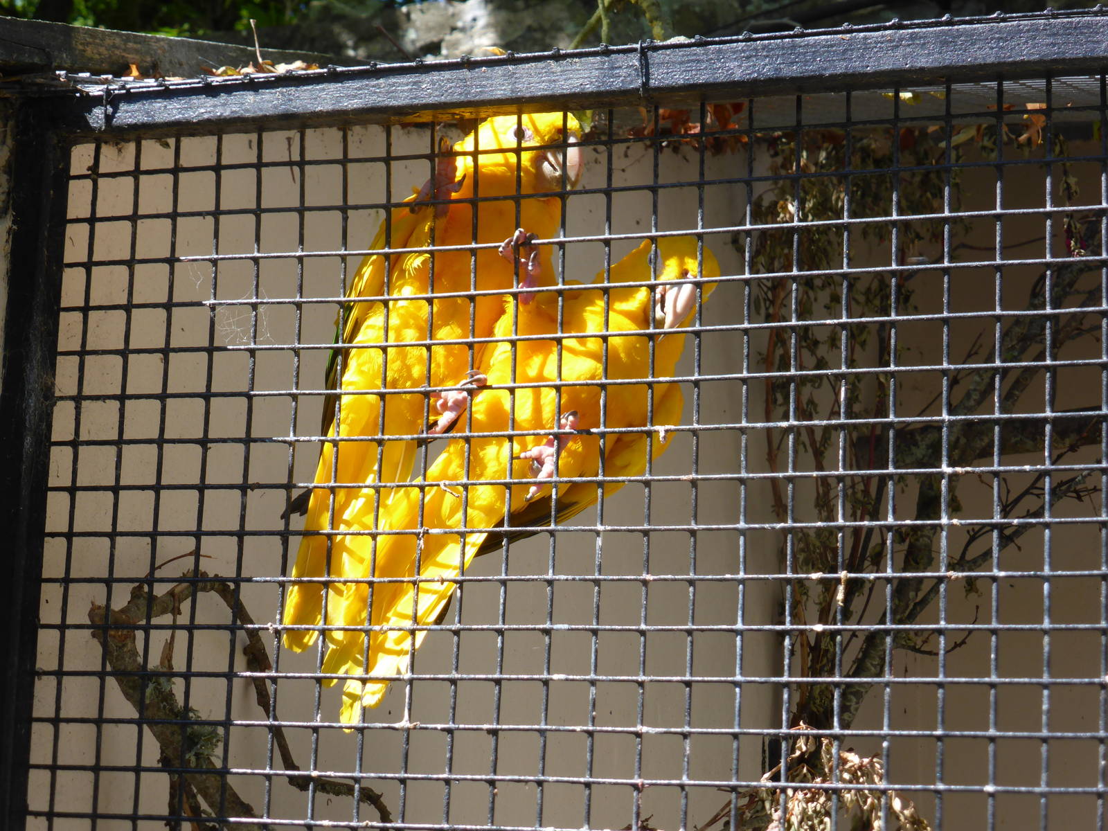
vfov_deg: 18.7
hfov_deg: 24.7
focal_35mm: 79
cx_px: 554
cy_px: 416
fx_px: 2529
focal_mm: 14.2
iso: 100
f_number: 5.1
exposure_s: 1/160
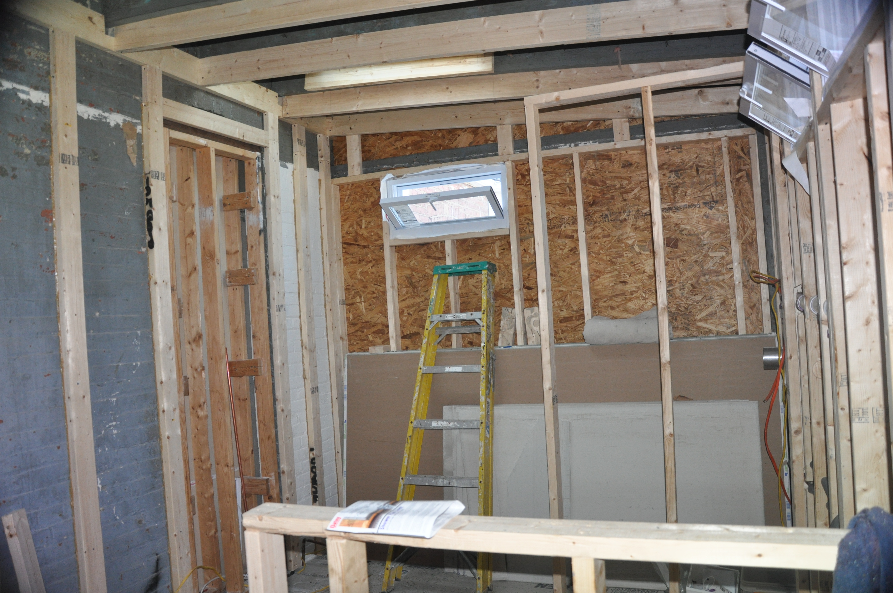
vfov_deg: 47.8
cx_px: 446
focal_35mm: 27
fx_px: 669
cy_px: 296
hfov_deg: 67.4
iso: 800
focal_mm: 18
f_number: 3.5
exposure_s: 1/60
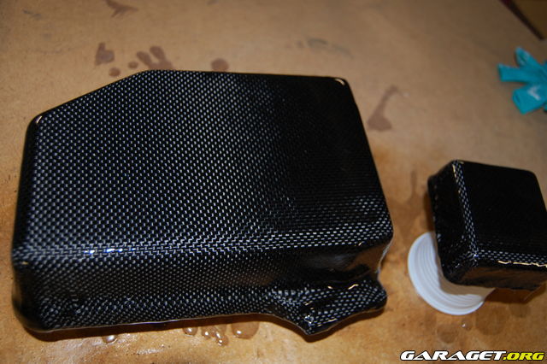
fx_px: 501
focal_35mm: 33
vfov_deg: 39.9
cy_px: 182
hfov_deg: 57.2
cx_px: 274
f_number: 3.8
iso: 400
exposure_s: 1/60
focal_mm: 22
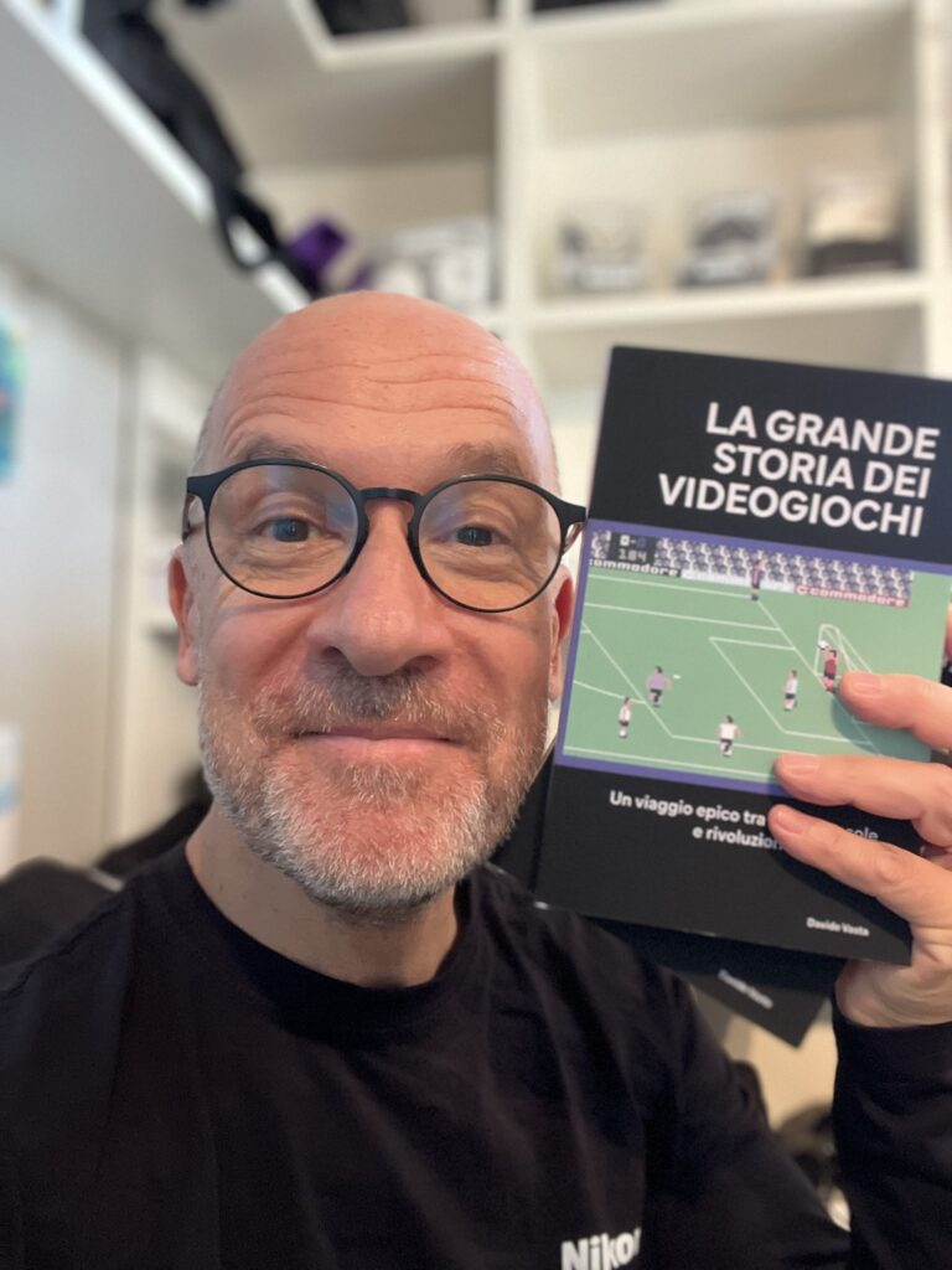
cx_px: 476
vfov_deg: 60.0
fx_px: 1100
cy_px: 635
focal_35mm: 30
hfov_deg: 46.8
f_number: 2.2
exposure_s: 1/33
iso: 400
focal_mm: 2.71
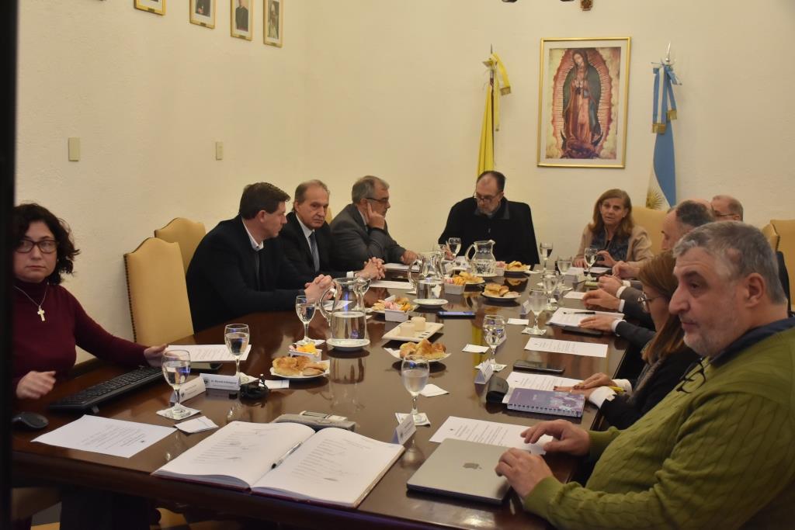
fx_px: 861
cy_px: 265
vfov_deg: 34.2
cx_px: 398
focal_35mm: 39
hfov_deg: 49.5
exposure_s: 1/60
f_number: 4
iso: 1600
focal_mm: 26
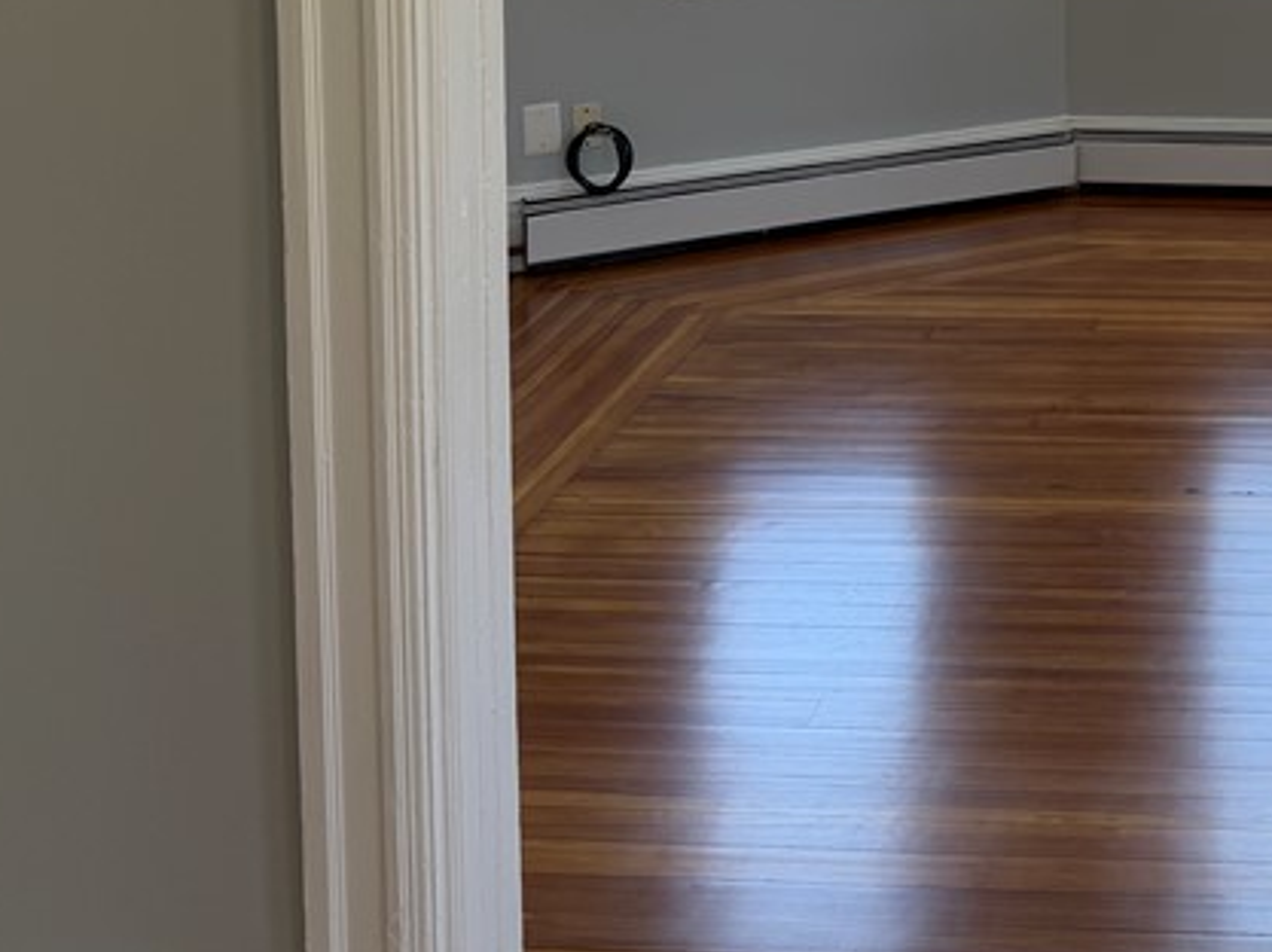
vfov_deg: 23.3
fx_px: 2166
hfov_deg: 30.7
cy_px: -88
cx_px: 1223
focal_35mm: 59
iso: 80
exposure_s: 1/260
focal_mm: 6.76
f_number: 1.78
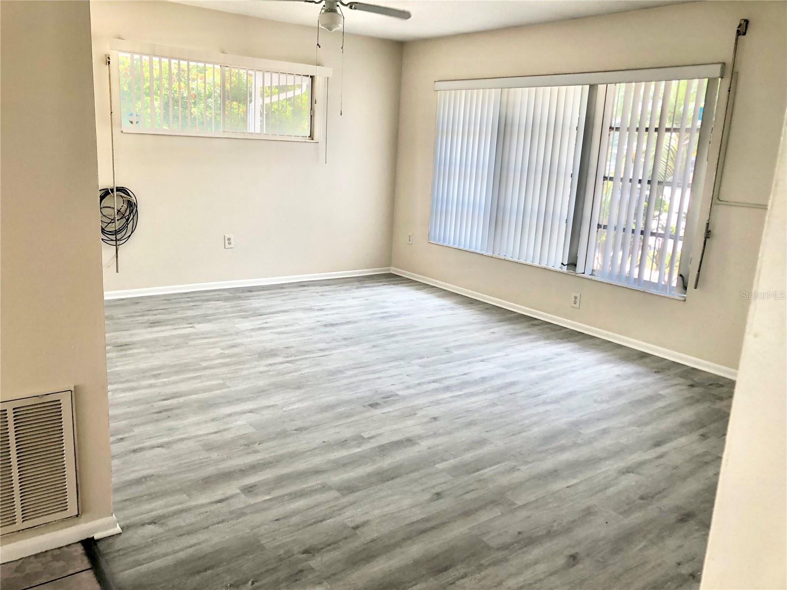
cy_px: 295
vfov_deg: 49.7
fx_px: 637
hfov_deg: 63.4
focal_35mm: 28
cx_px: 394
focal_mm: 3.99
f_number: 1.8
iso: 64
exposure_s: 1/120
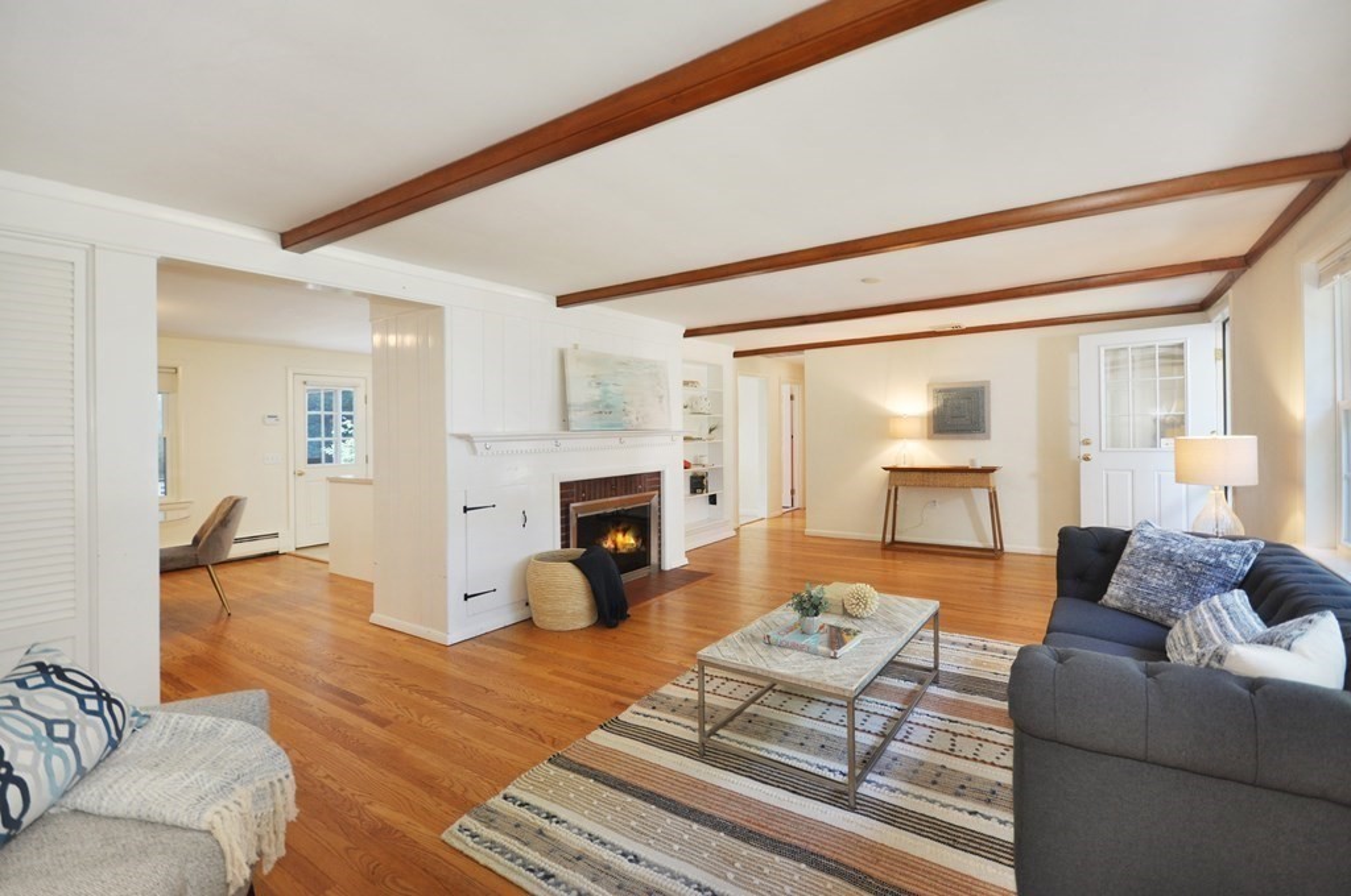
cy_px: 448
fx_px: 562
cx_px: 676
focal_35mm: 15
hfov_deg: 100.5
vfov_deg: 77.2
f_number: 4.5
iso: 400
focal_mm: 10
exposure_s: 1/100
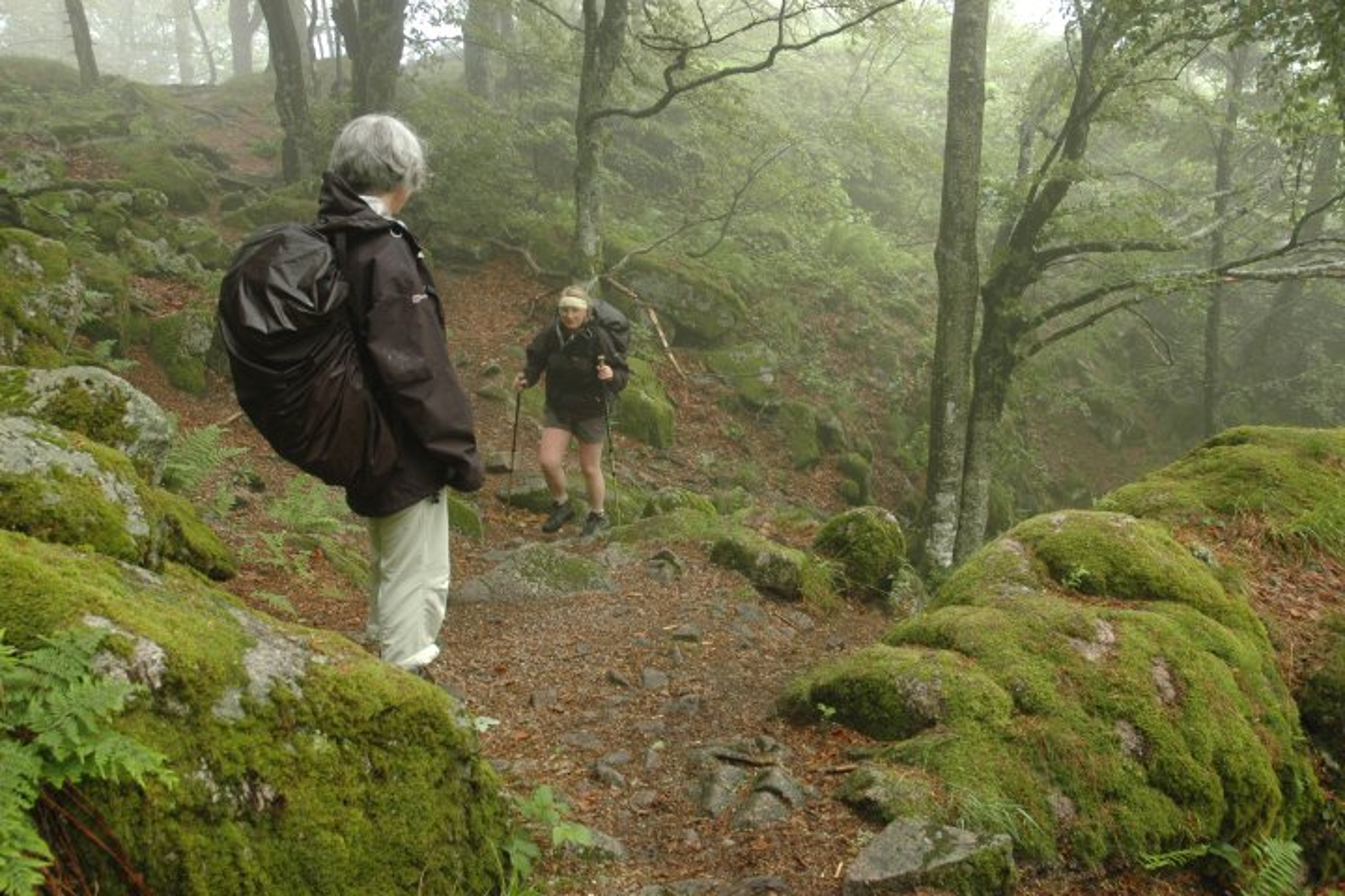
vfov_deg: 40.0
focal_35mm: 33
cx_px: 672
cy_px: 448
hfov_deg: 57.2
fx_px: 1233
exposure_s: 1/80
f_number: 4.5
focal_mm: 22
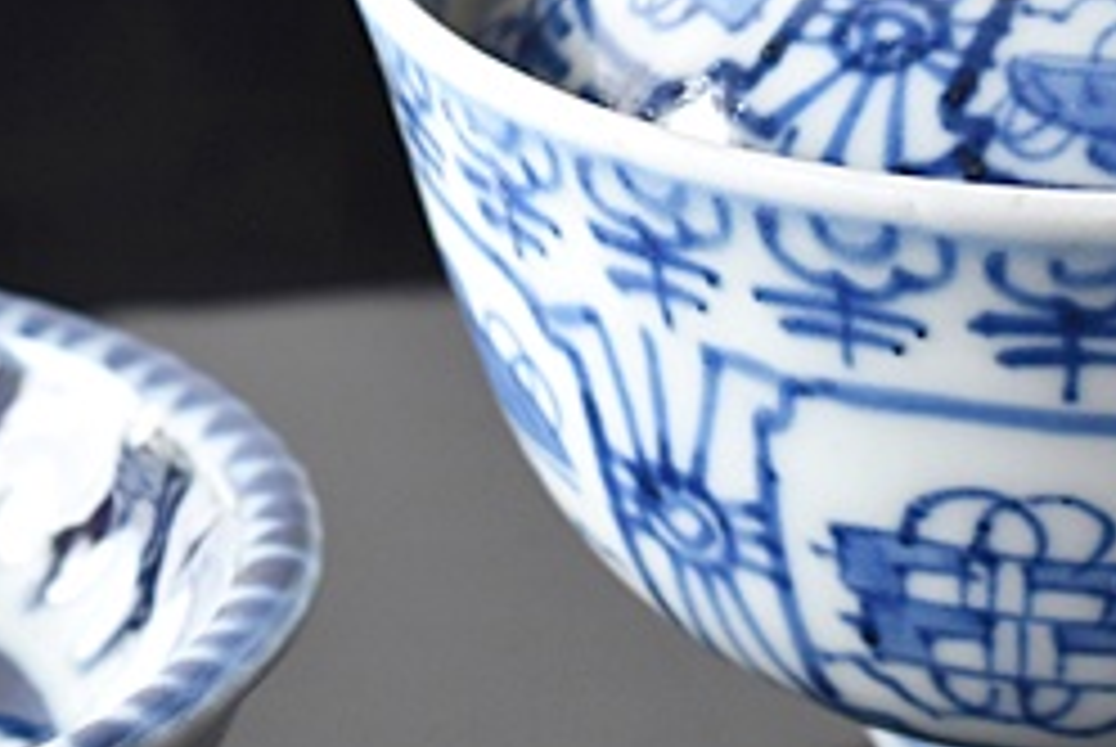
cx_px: 1130
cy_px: 286
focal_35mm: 266
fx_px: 8243
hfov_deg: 7.7
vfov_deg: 5.2
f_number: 5.6
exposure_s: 1/8
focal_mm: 55
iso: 800
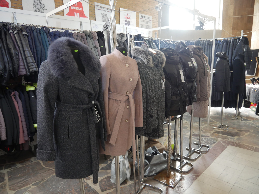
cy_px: 97
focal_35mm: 24
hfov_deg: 71.6
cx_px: 130
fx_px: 180
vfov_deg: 56.8
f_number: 3.5
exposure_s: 1/60
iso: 1000
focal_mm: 12
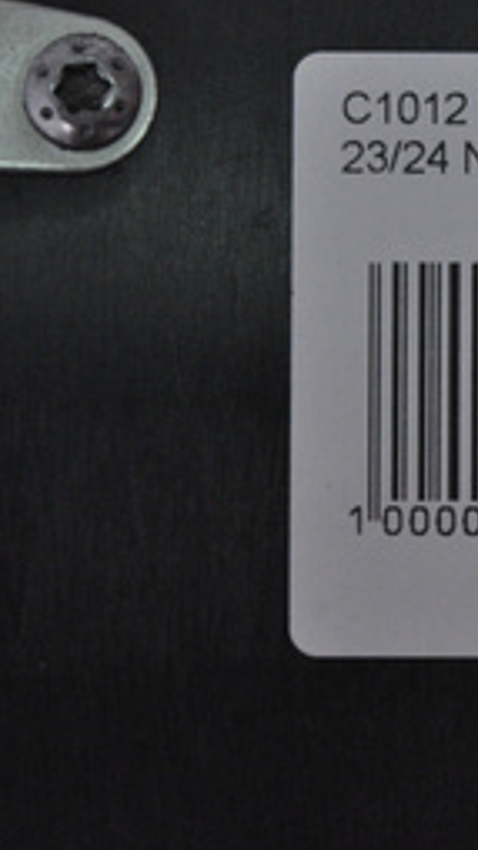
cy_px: 363
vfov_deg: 7.4
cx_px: 692
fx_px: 6574
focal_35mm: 292
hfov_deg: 4.1
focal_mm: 105
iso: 3200
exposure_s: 1/125
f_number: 9.5
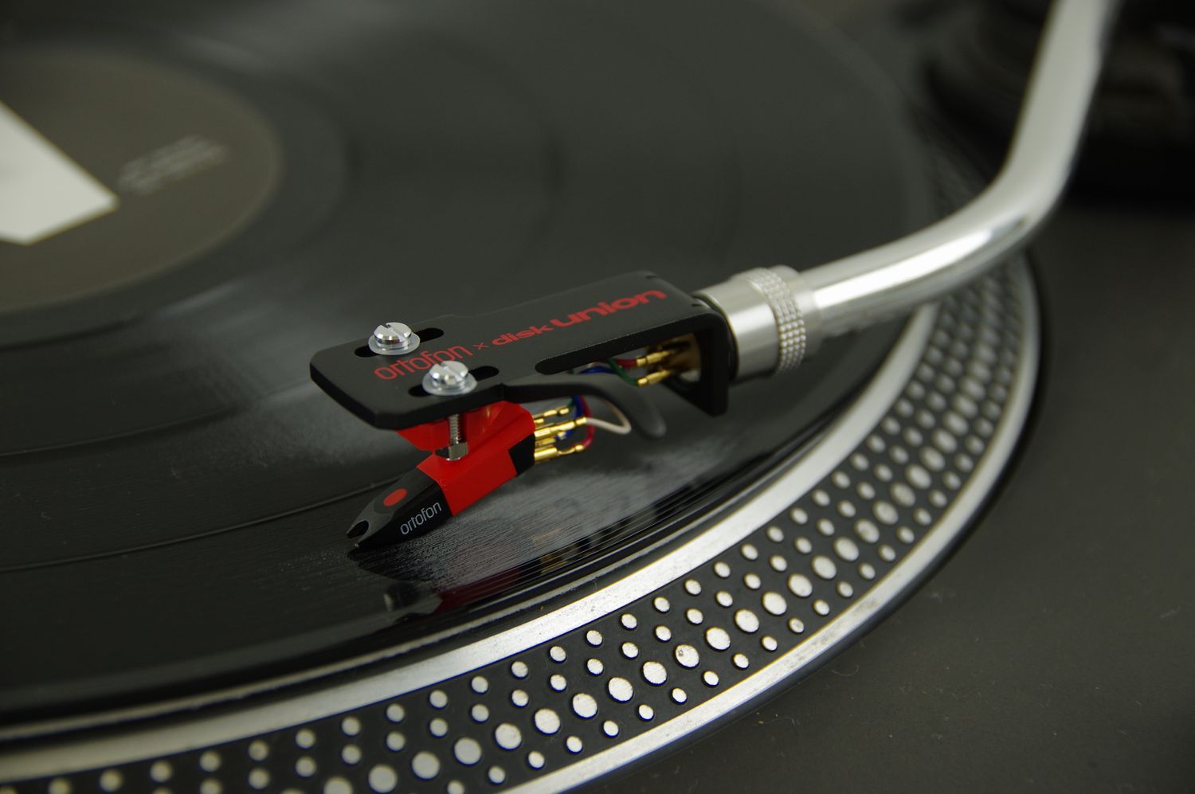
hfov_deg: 20.0
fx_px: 3382
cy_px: 397
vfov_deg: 13.4
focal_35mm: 102
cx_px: 598
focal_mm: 68
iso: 400
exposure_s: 1/125
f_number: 4.5
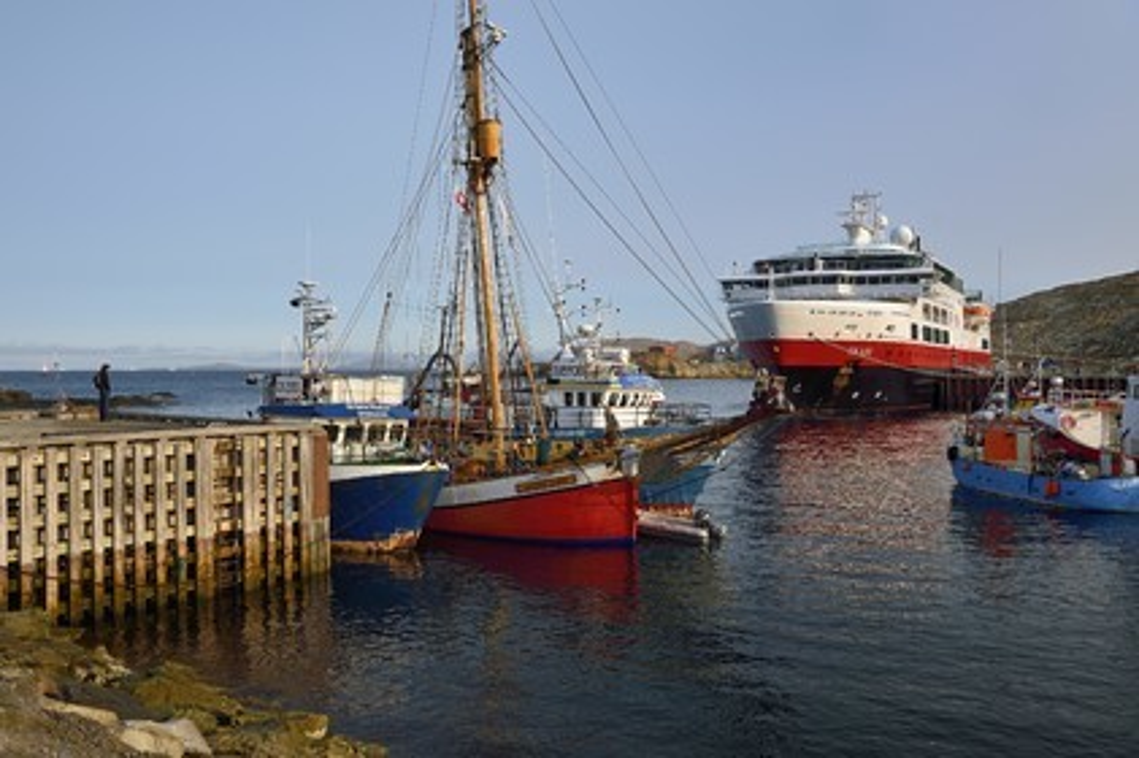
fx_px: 1012
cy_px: 379
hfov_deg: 58.8
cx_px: 570
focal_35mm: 32
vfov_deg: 41.1
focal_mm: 32
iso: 200
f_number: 10
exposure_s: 1/250
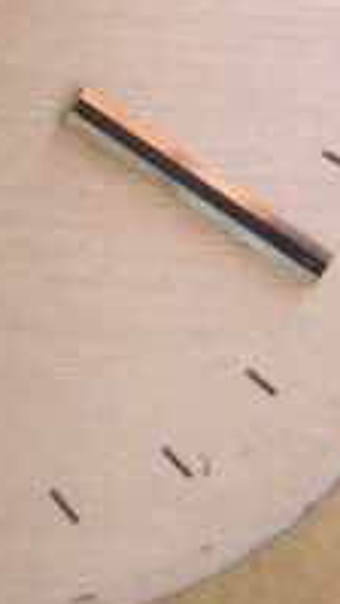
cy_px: -300
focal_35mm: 527
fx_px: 8443
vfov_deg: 4.1
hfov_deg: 2.3
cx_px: -747
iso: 129
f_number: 4.4
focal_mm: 15.32
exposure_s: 1/60
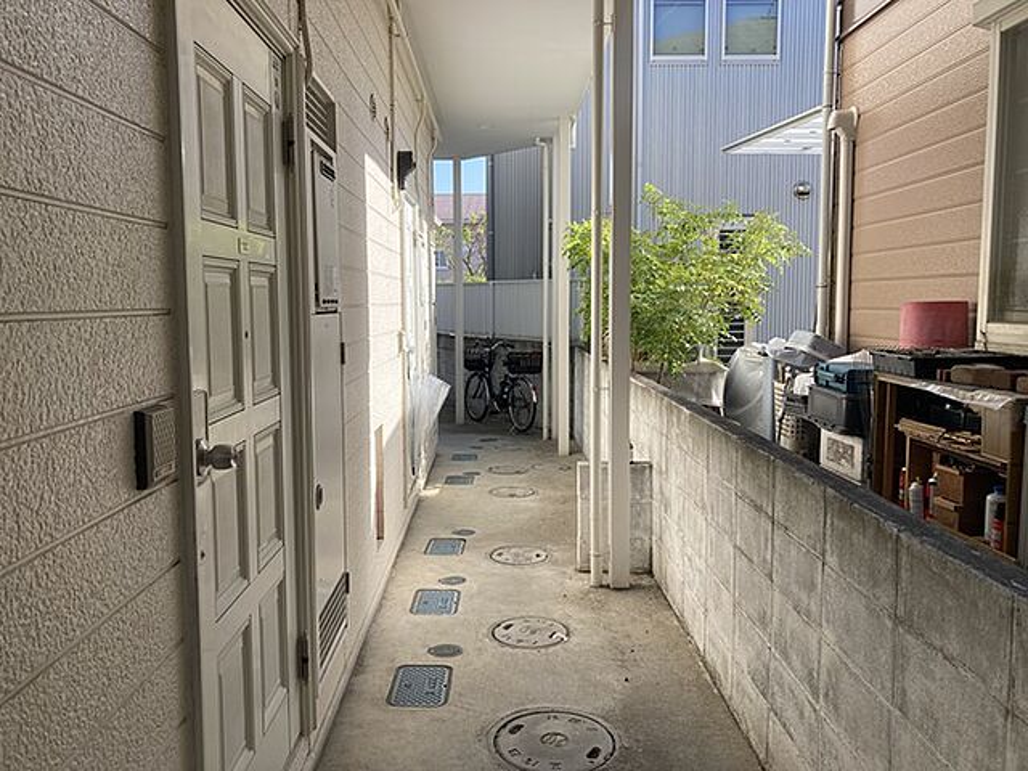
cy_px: 386
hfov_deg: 63.4
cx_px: 514
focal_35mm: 28
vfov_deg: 49.7
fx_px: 832
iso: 20
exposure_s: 1/470
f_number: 1.8
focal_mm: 3.99
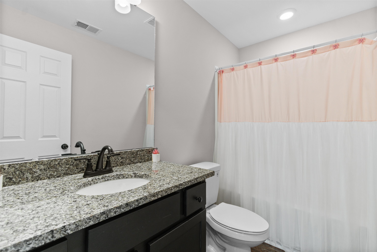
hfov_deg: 100.4
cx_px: 188
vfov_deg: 77.3
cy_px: 126
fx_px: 157
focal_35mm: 15
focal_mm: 10
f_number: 4.5
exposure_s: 1/20
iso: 100
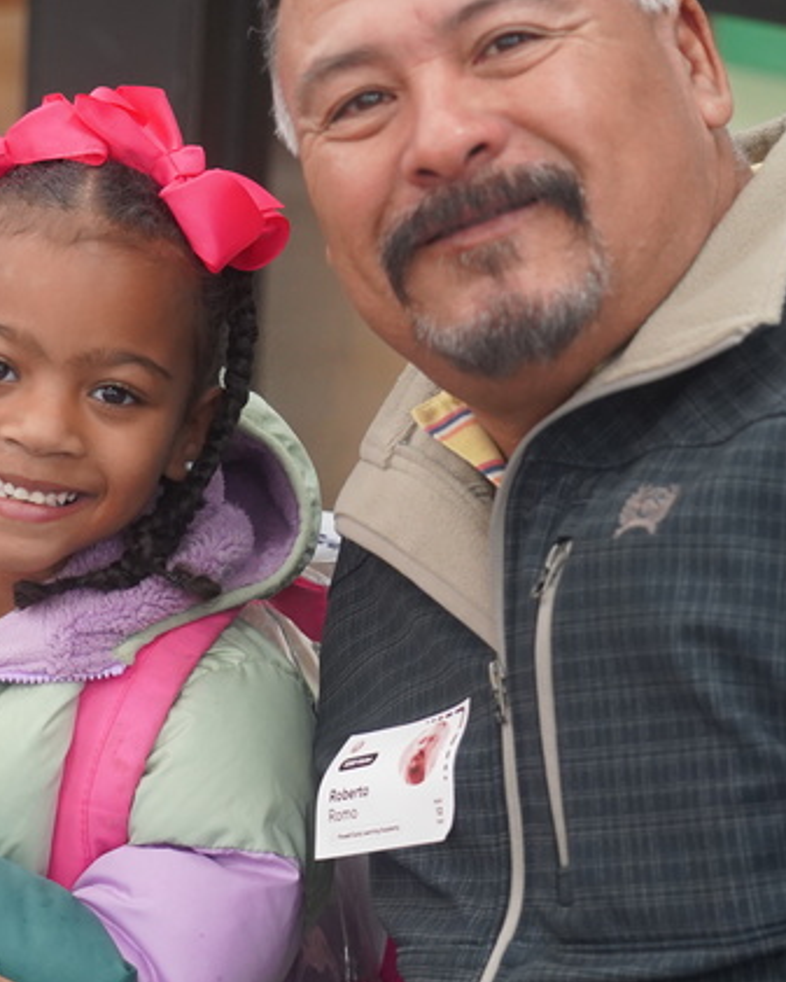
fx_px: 3982
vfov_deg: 14.1
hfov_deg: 11.3
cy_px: 435
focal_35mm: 137
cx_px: 322
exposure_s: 1/160
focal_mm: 60
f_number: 4
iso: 2500
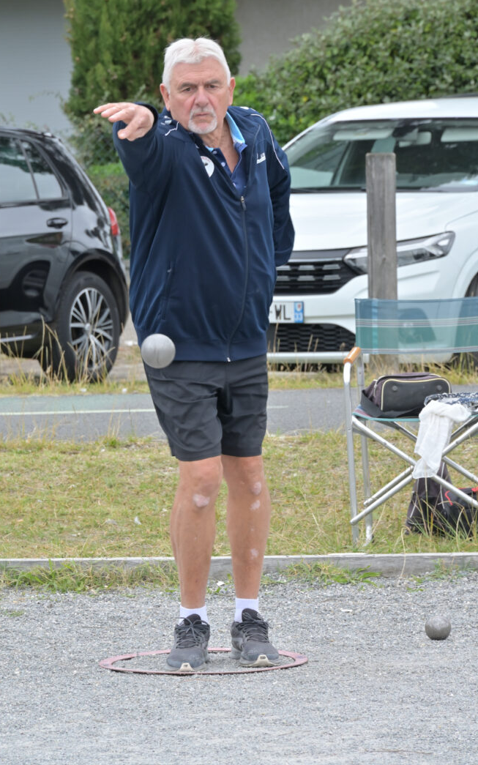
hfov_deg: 5.8
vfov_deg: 9.3
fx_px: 4690
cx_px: 201
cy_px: 356
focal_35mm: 225
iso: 400
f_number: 13
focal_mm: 200
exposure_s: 1/100
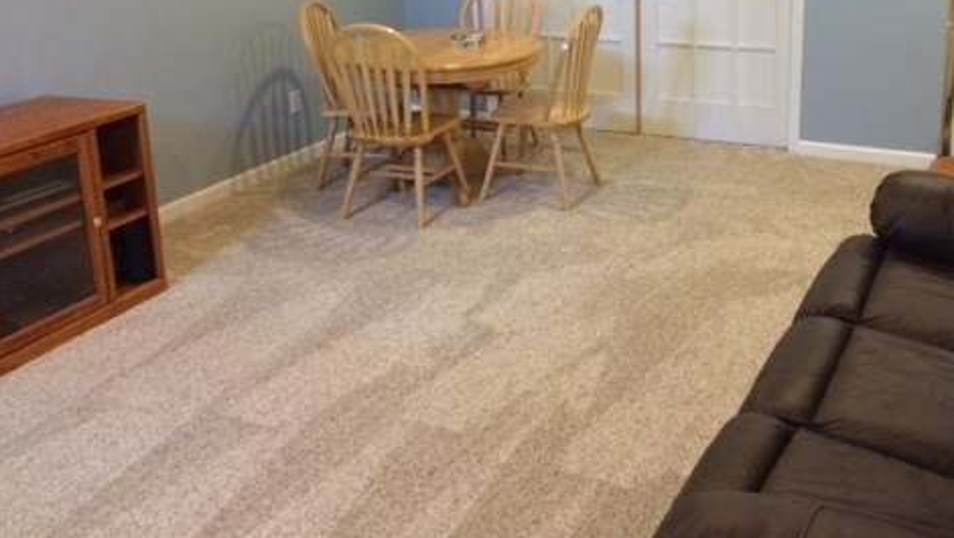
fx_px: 1088
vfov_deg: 27.2
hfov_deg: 47.2
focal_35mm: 43
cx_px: 548
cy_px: 106
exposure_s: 1/30
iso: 250
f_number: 2.2
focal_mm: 4.15
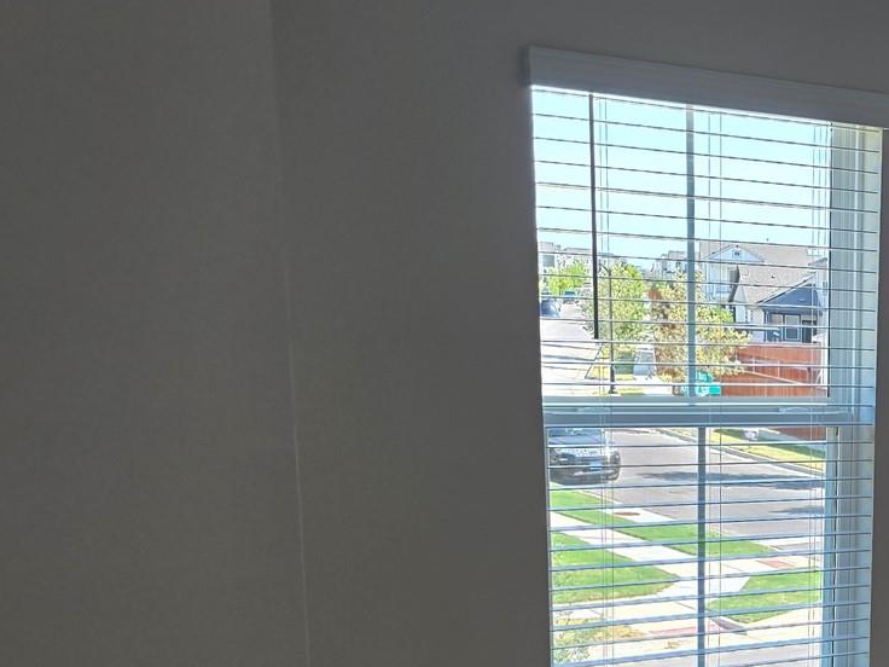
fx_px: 1644
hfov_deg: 27.5
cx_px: 990
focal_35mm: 64
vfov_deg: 22.0
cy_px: 688
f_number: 1.7
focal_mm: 6.25
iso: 32
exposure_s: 1/120
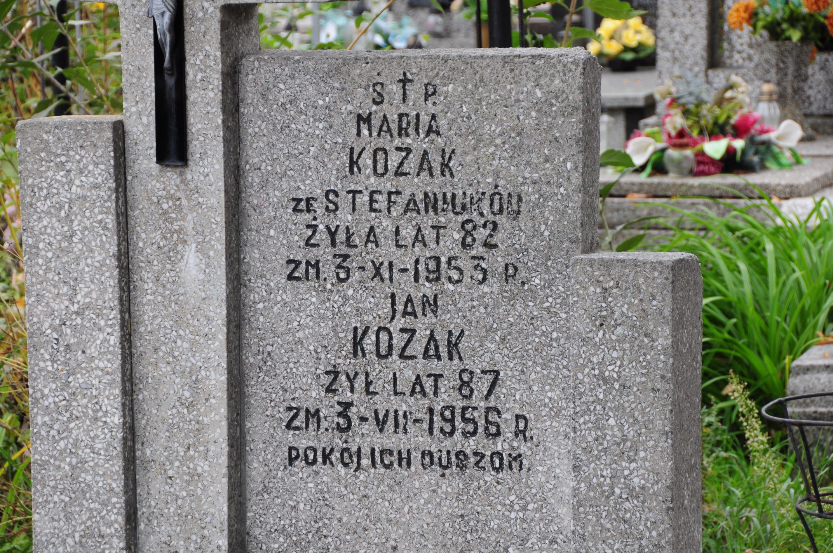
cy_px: 276
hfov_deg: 14.4
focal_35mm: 142
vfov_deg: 9.6
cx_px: 416
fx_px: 3293
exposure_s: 1/250
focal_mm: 95
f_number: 7.1
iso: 400
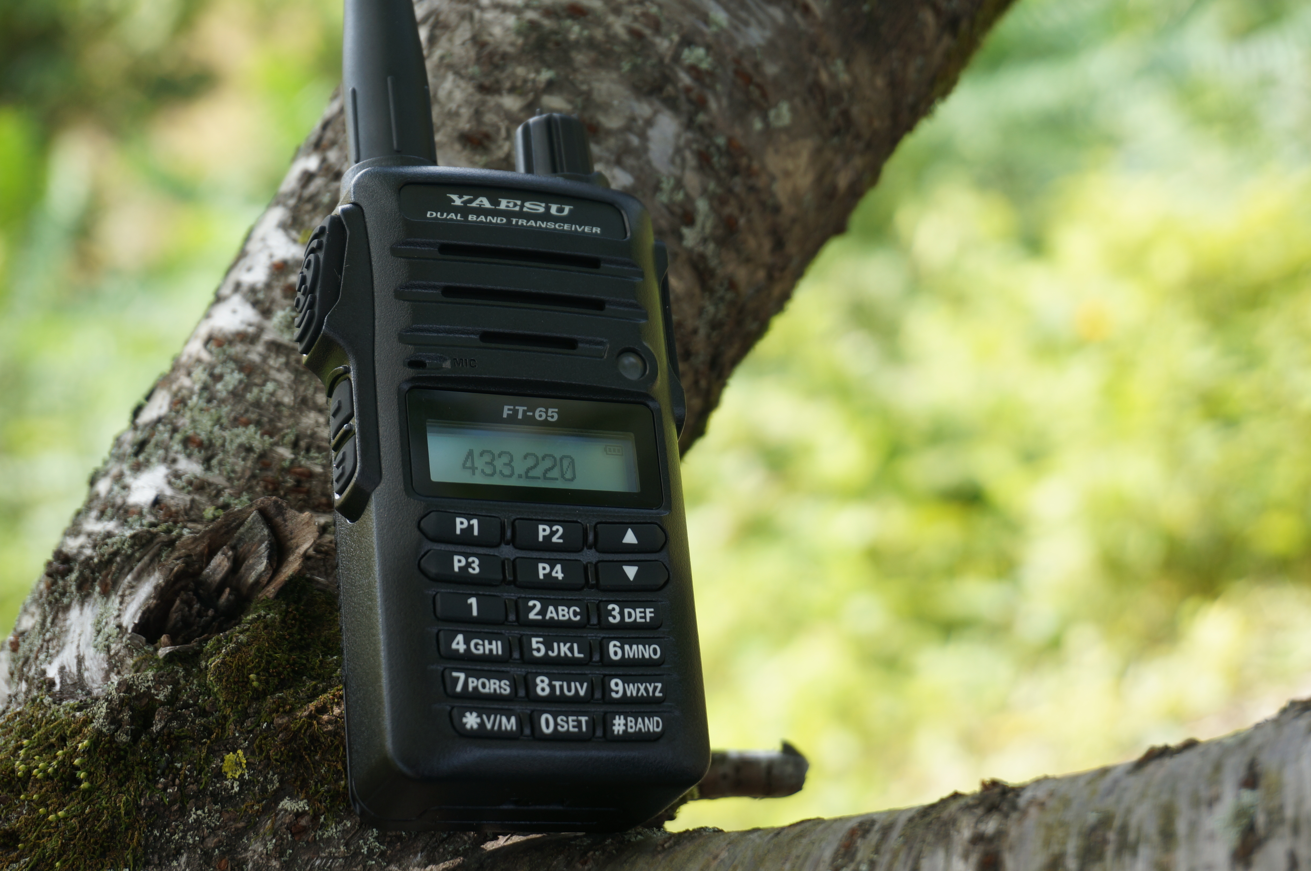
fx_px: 2565
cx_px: 656
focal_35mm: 70
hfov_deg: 28.7
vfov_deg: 19.3
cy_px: 436
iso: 100
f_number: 6.3
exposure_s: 1/80
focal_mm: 47
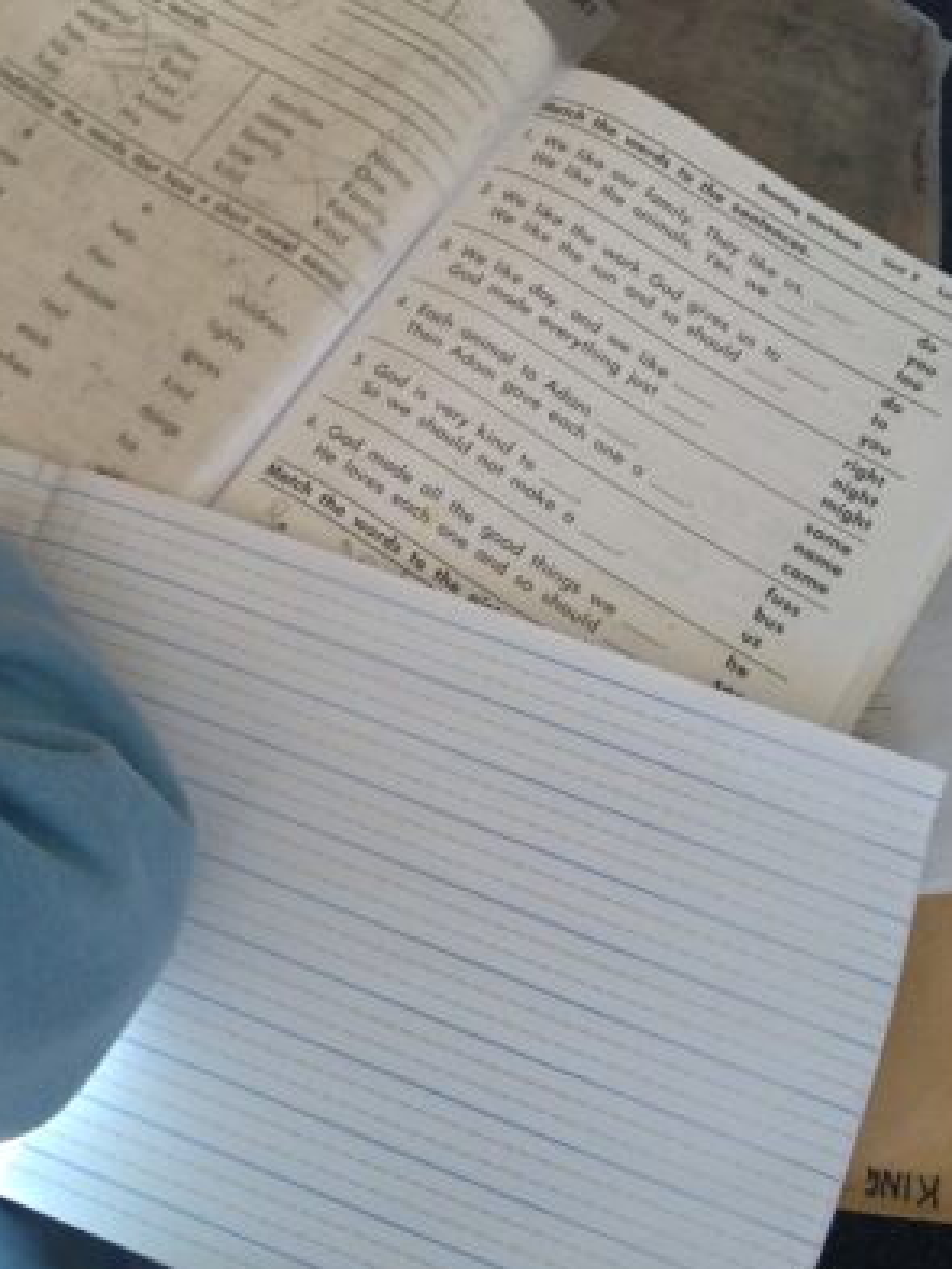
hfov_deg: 29.4
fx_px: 1796
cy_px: 423
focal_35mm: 49
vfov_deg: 38.5
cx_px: 292
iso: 64
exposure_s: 1/120
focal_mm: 4.28
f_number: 2.4
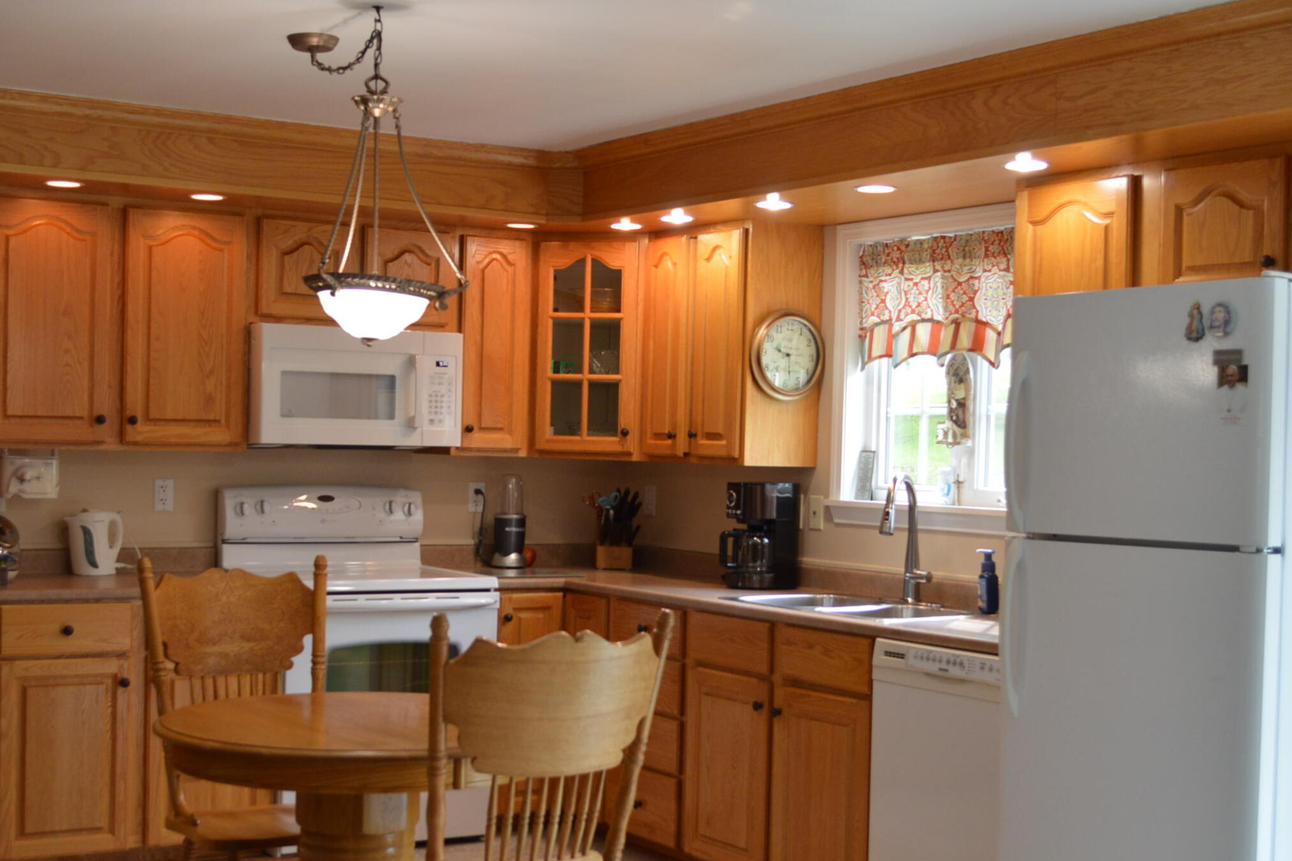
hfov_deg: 40.3
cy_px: 474
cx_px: 591
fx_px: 1758
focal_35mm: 49
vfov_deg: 27.5
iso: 400
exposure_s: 1/80
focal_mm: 22
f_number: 4.5
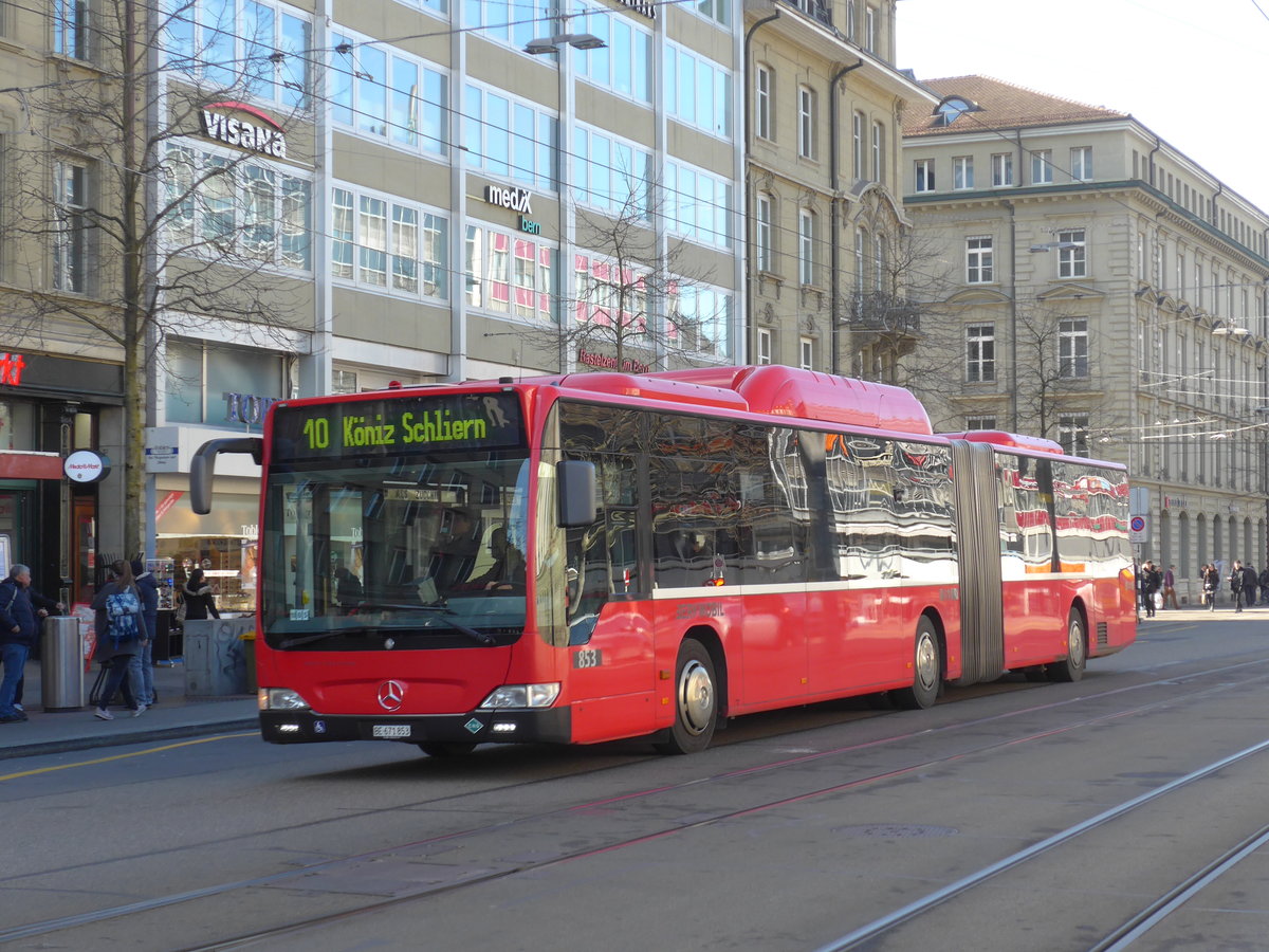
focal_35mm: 66
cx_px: 634
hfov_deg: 29.4
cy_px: 476
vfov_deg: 22.3
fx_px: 2420
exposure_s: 1/250
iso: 160
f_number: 3.9
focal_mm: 13.4
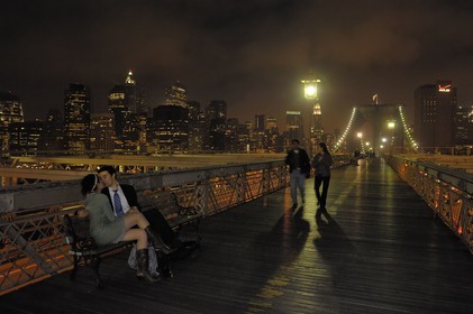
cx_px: 236
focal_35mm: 26
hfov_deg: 70.5
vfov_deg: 50.3
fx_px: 335
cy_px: 157
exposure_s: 1/4
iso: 320
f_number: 5
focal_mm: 17
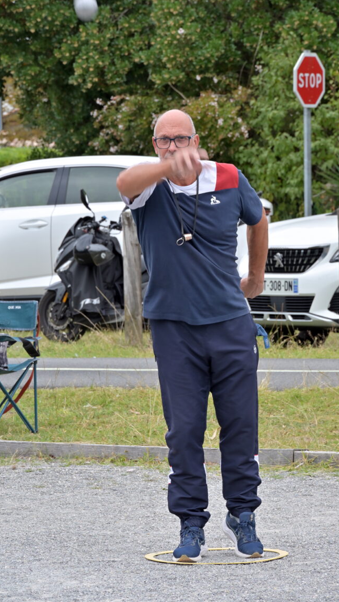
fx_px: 3115
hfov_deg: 6.2
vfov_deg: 11.0
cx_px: 175
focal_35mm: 195
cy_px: 301
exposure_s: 1/100
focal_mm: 185
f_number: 13
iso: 400
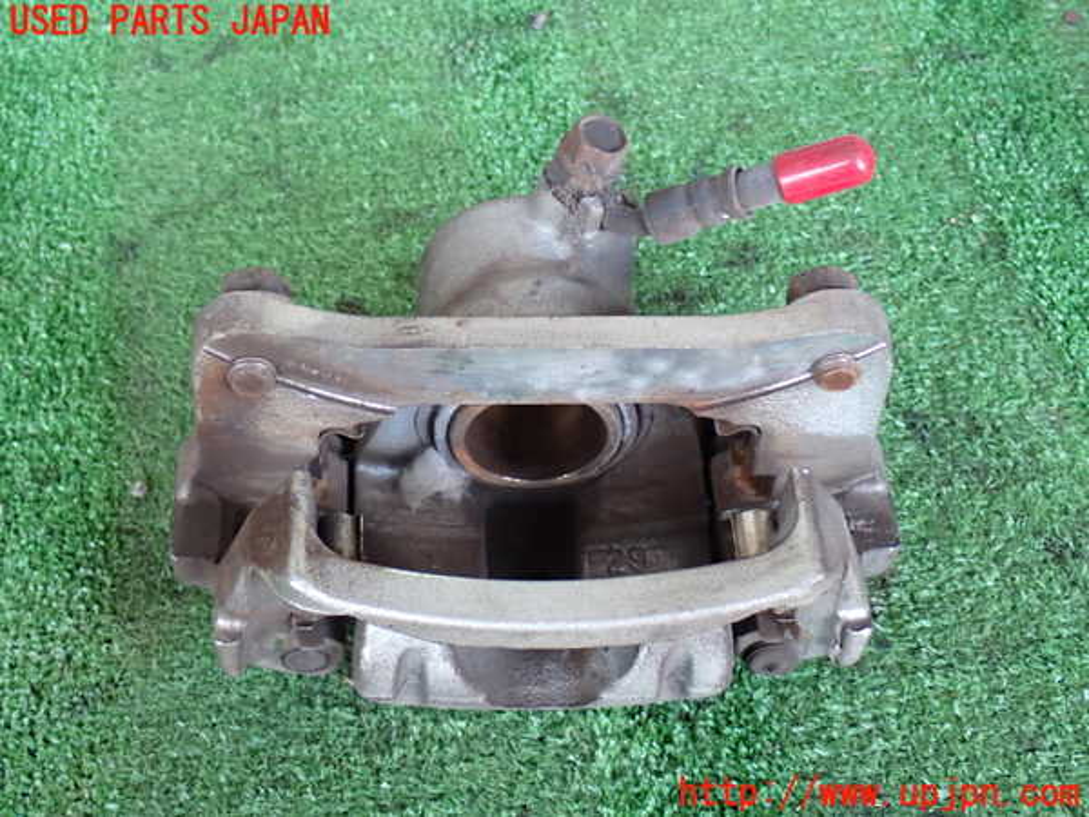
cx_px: 544
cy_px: 408
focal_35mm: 58
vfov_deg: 25.2
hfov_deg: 33.2
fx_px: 1825
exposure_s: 1/60
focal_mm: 10.35
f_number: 3.5
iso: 800
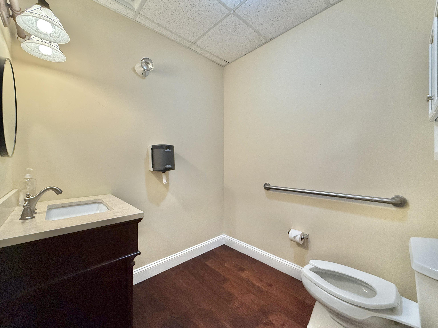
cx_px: 219
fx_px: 177
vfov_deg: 85.7
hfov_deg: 102.1
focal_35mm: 14
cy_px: 164
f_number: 2.2
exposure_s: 1/120
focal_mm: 2.22
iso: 320
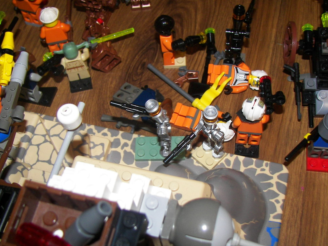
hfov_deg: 39.6
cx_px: 183
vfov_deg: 30.2
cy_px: 137
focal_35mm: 48
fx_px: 455
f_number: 2.8
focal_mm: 6.1
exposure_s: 1/30
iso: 100
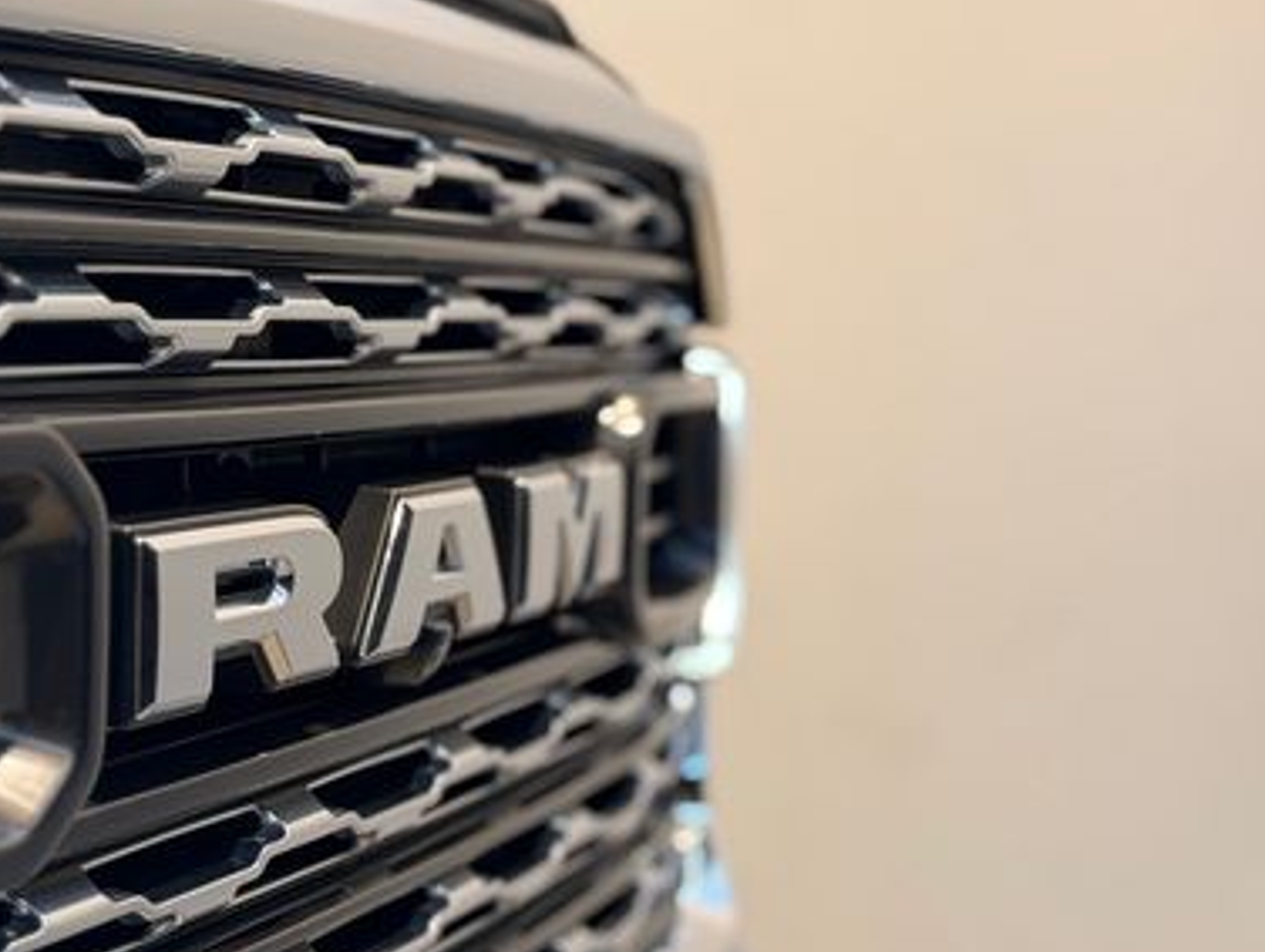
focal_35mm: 60
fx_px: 2195
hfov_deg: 32.0
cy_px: 542
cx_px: 501
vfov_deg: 24.4
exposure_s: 1/40
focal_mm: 6.76
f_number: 1.78
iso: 320
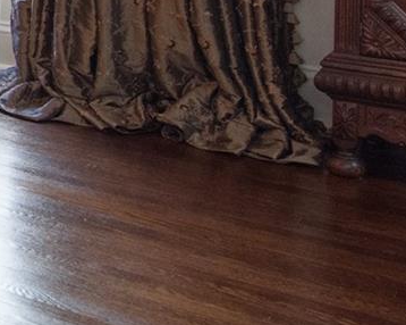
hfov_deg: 15.3
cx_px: -493
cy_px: -176
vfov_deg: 15.8
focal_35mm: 89
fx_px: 1065
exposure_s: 1/25
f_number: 8
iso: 640
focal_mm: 11
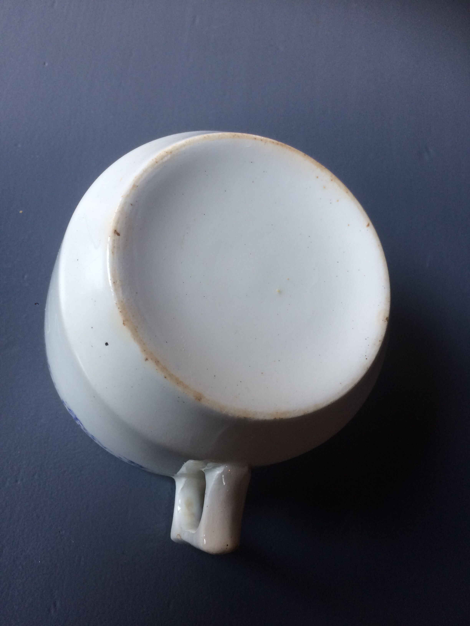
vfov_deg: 61.7
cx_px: 235
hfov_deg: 48.2
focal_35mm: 29
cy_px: 313
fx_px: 525
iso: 32
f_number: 2.2
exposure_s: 1/33
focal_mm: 4.15
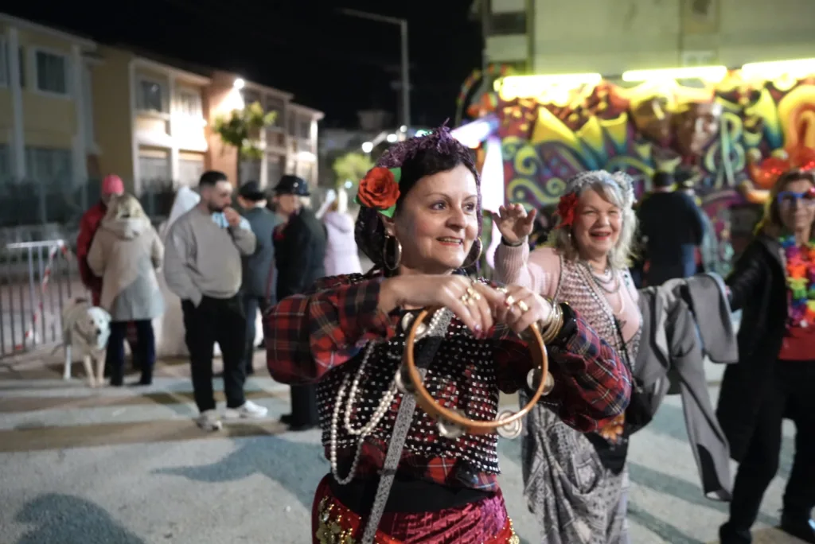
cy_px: 272
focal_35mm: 35
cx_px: 408
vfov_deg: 37.9
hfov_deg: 54.4
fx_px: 793
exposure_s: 1/160
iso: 12800
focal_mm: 35
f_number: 2.2
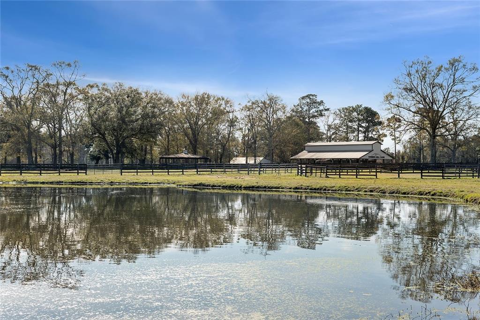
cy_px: 160
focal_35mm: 56
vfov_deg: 24.2
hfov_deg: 35.7
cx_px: 240
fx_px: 746
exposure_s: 1/320
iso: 400
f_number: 10
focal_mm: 56
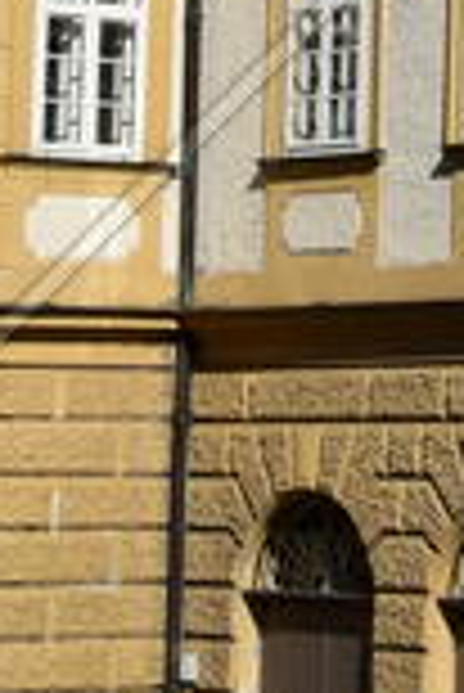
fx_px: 4571
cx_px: 928
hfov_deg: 5.7
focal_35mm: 237
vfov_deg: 8.3
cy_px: -598
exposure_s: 1/320
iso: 100
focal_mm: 28
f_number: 9
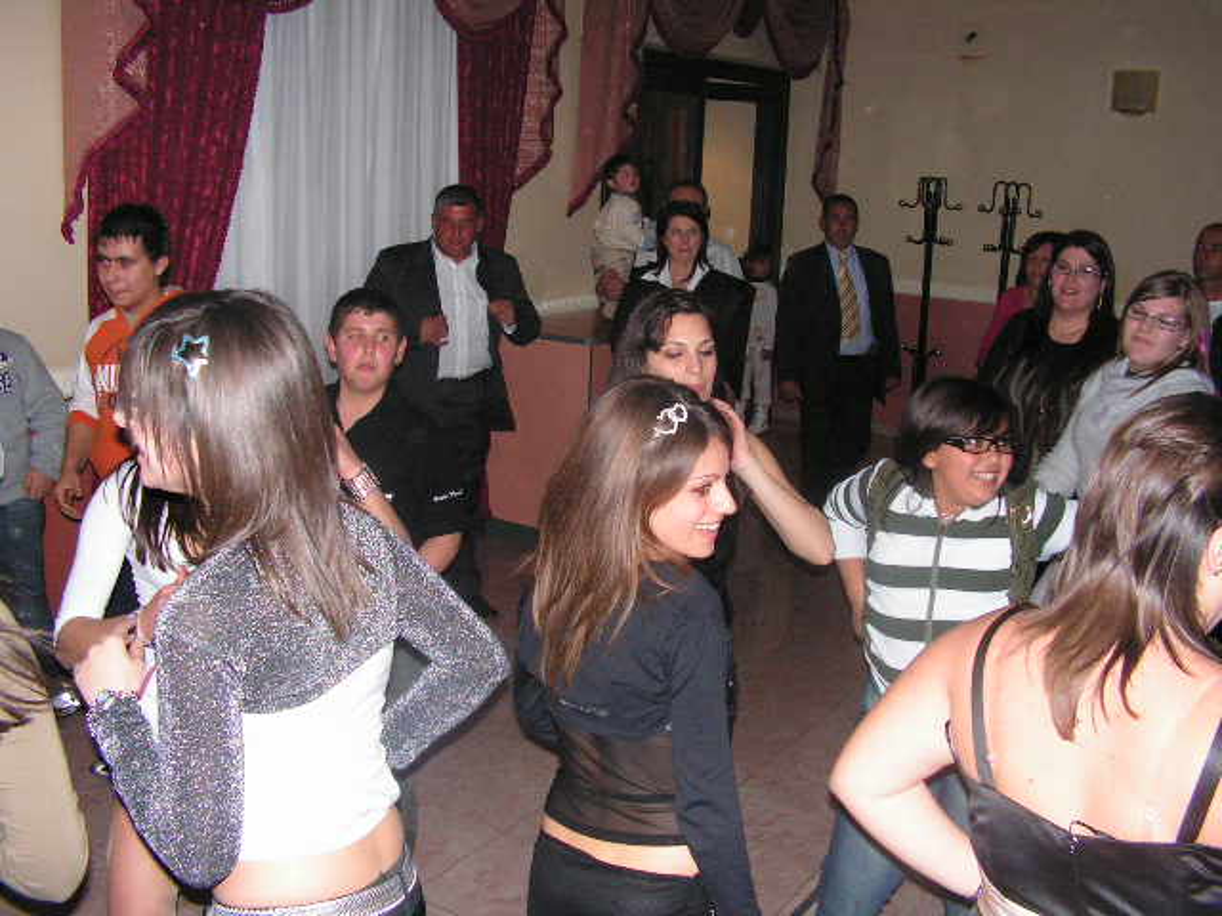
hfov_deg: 51.4
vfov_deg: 39.7
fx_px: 1271
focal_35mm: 36
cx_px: 611
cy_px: 458
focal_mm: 6
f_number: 3.2
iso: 200
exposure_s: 1/40
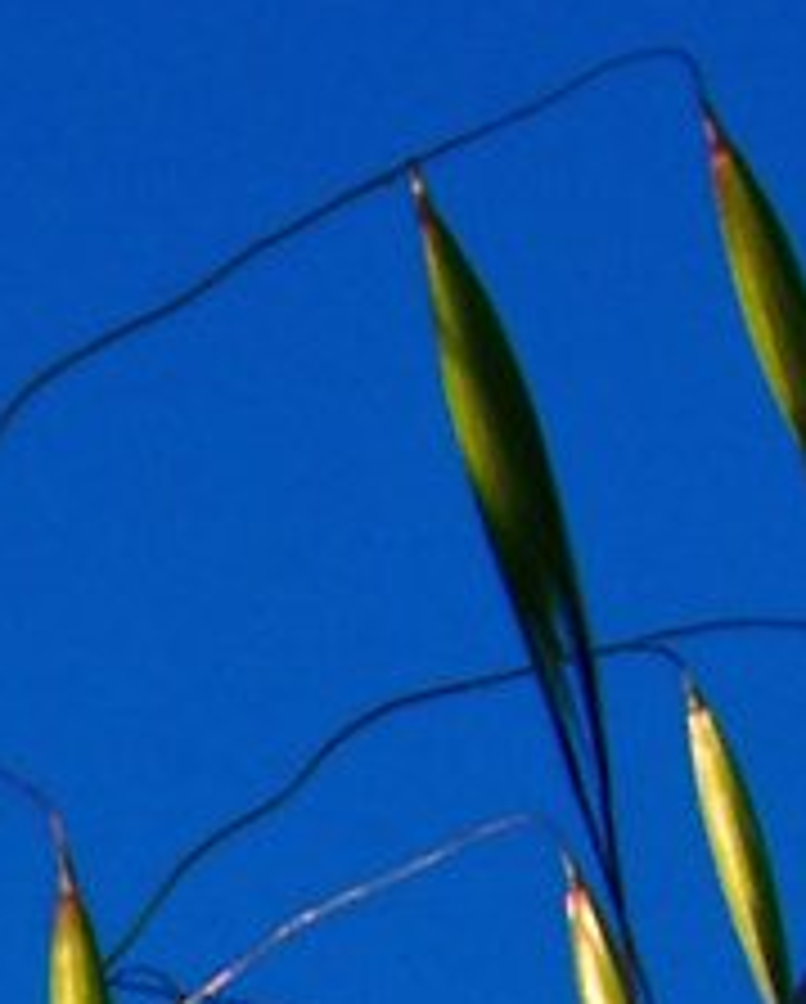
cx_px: -2058
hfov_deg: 2.6
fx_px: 17110
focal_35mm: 575
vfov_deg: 3.3
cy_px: 3260
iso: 100
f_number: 22
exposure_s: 1/40
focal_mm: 38
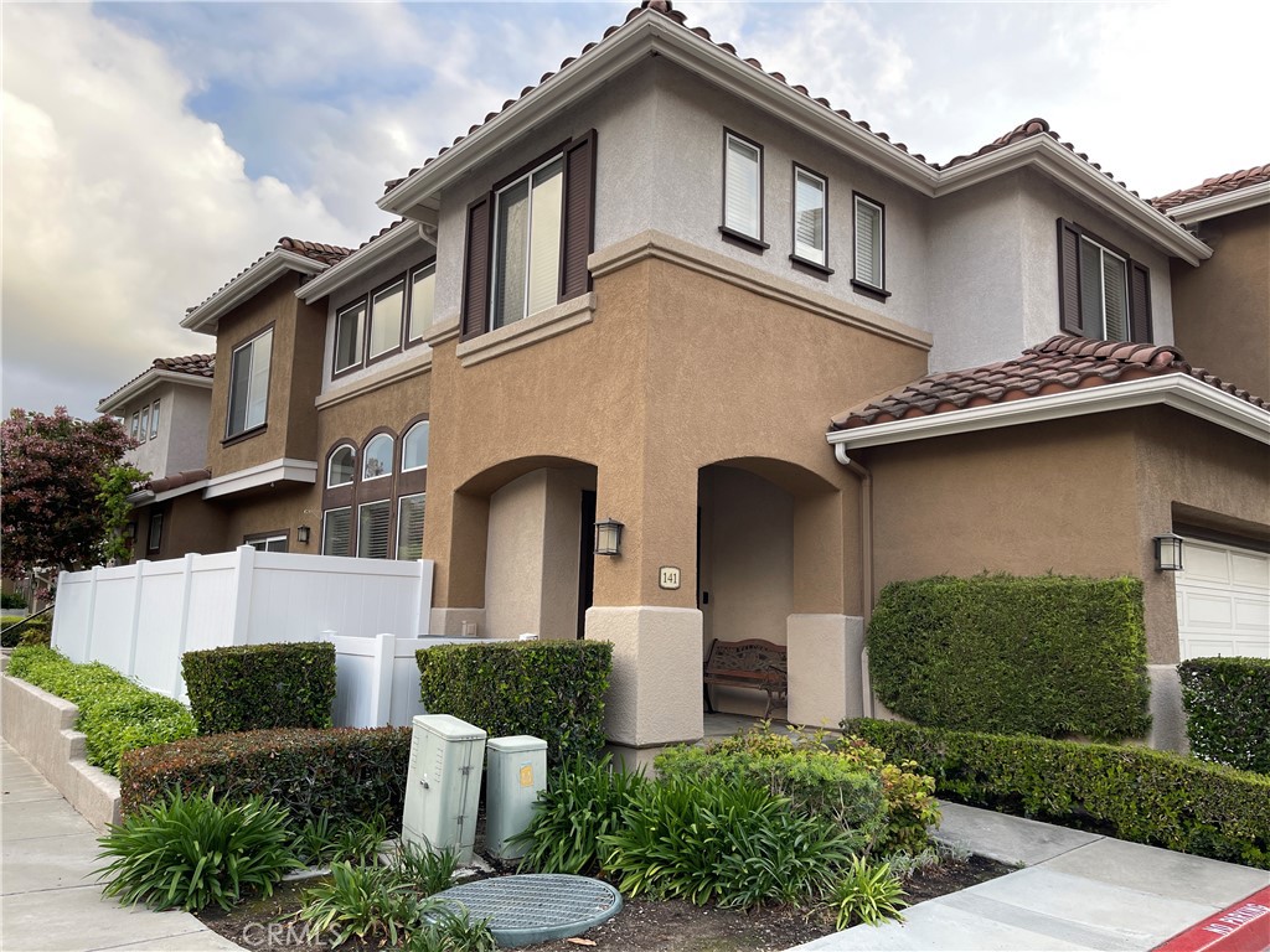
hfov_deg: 67.3
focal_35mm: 26
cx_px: 635
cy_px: 476
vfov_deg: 53.1
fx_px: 954
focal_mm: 5.1
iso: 32
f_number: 1.6
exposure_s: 1/337
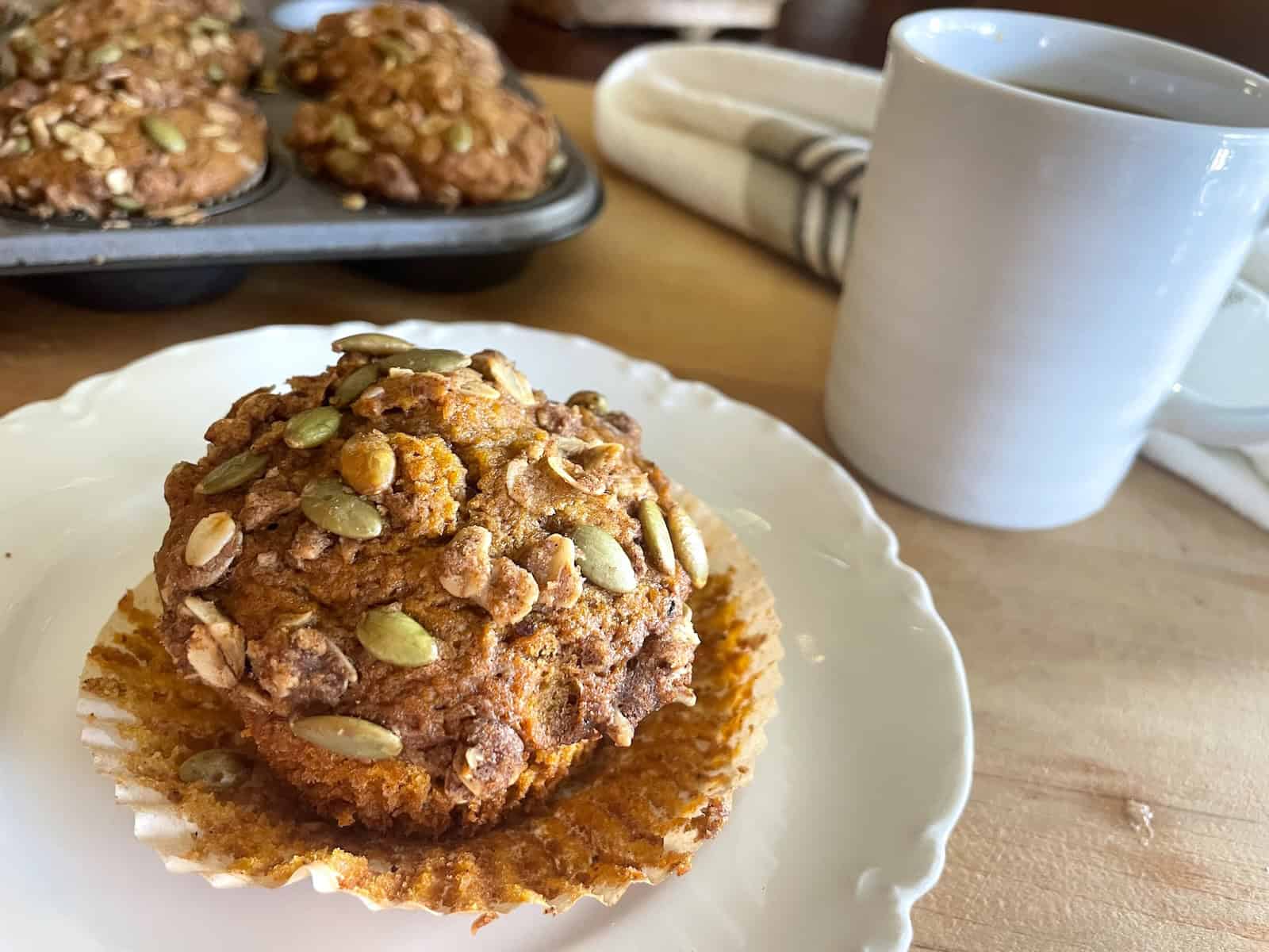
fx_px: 953
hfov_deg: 67.3
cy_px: 476
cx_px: 634
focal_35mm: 26
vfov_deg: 53.1
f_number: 1.6
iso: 200
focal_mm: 4.2
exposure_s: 1/60
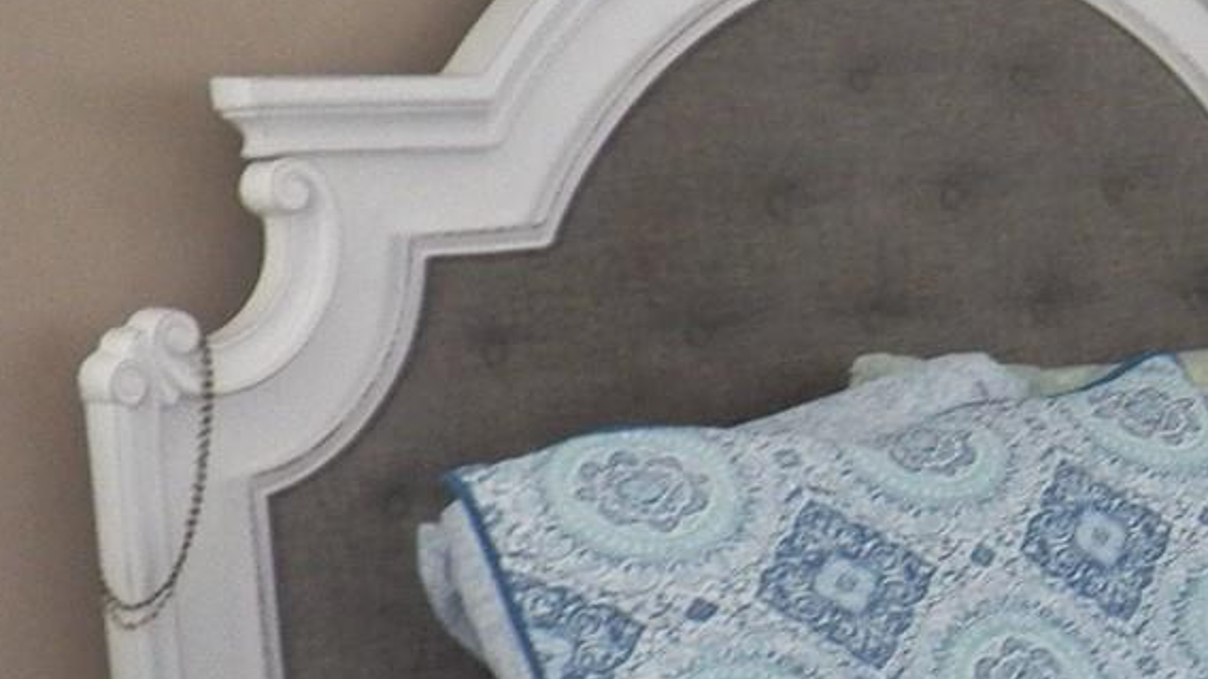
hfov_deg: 17.7
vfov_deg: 10.9
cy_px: 719
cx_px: 1755
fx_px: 3522
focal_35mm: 110
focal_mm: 4.9
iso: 200
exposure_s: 1/40
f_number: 2.8
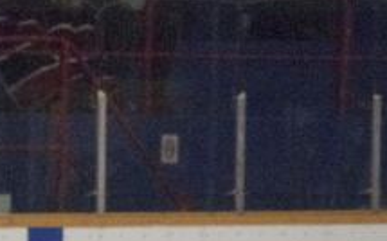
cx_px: -286
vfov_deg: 2.3
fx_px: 6007
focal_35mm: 570
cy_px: 330
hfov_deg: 3.7
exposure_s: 1/250
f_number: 5
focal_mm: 100
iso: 3200
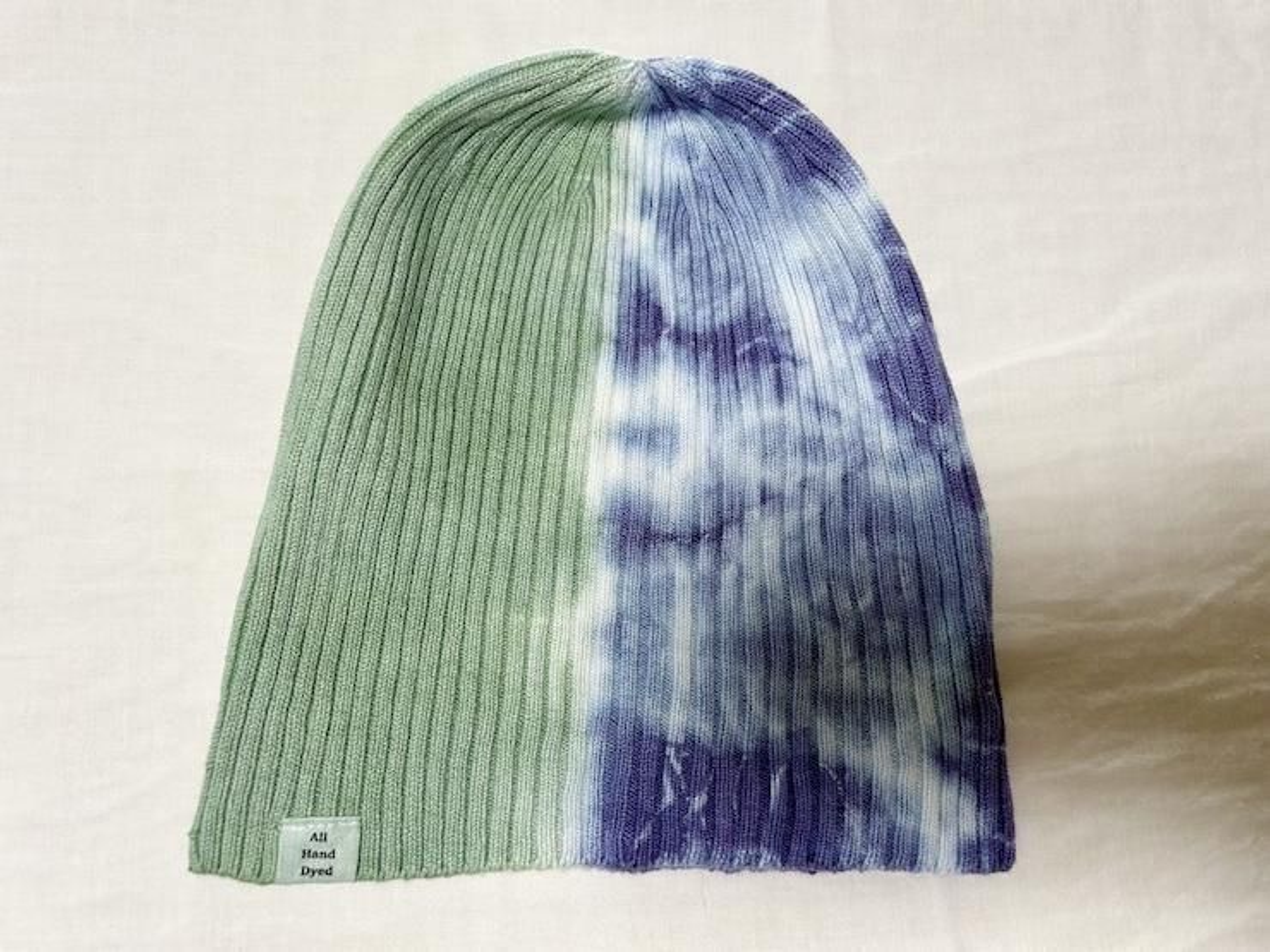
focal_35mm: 26
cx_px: 635
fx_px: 954
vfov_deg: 53.1
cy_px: 476
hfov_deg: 67.3
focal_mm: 5.7
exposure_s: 1/131
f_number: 1.5
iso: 32
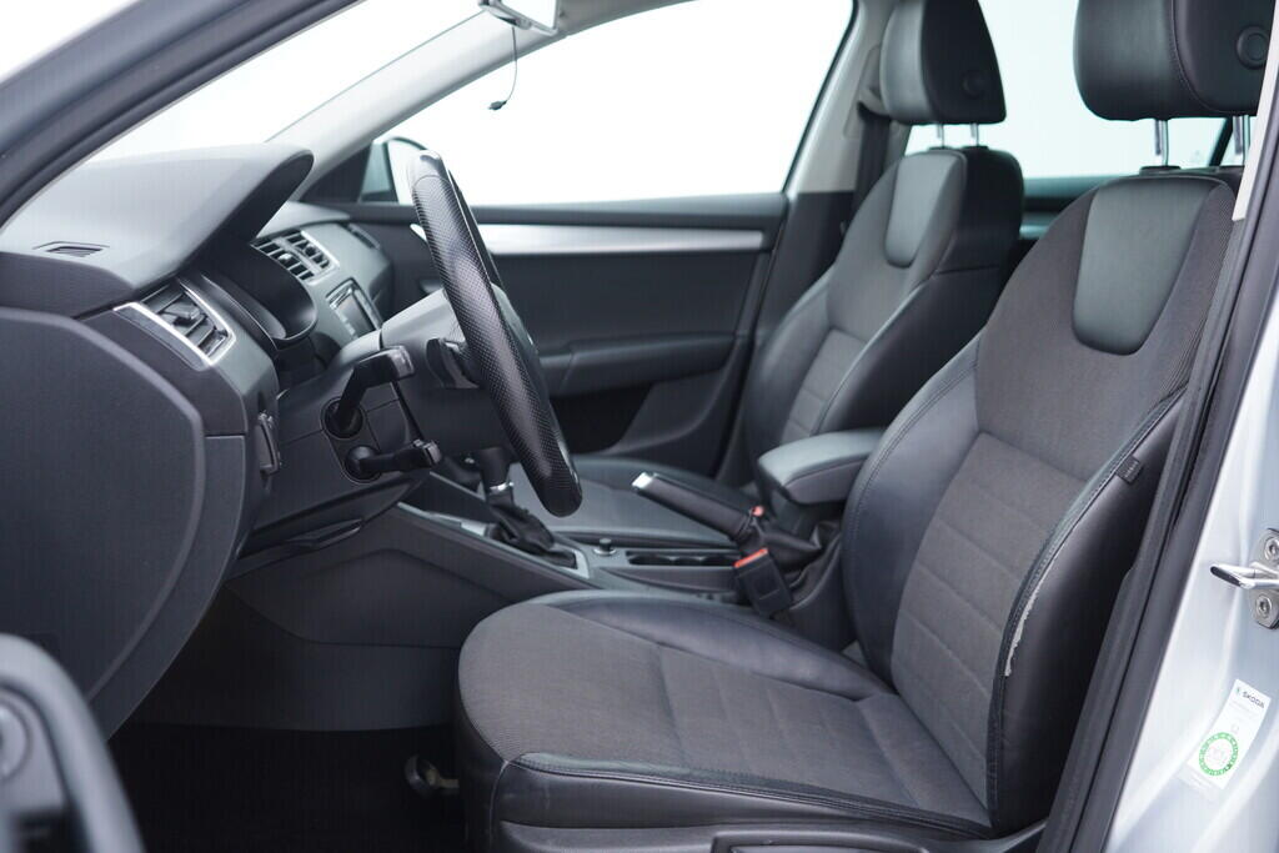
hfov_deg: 53.1
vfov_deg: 36.9
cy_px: 426
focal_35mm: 36
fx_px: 1279
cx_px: 640
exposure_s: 1/40
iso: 160
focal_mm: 24
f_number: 2.8
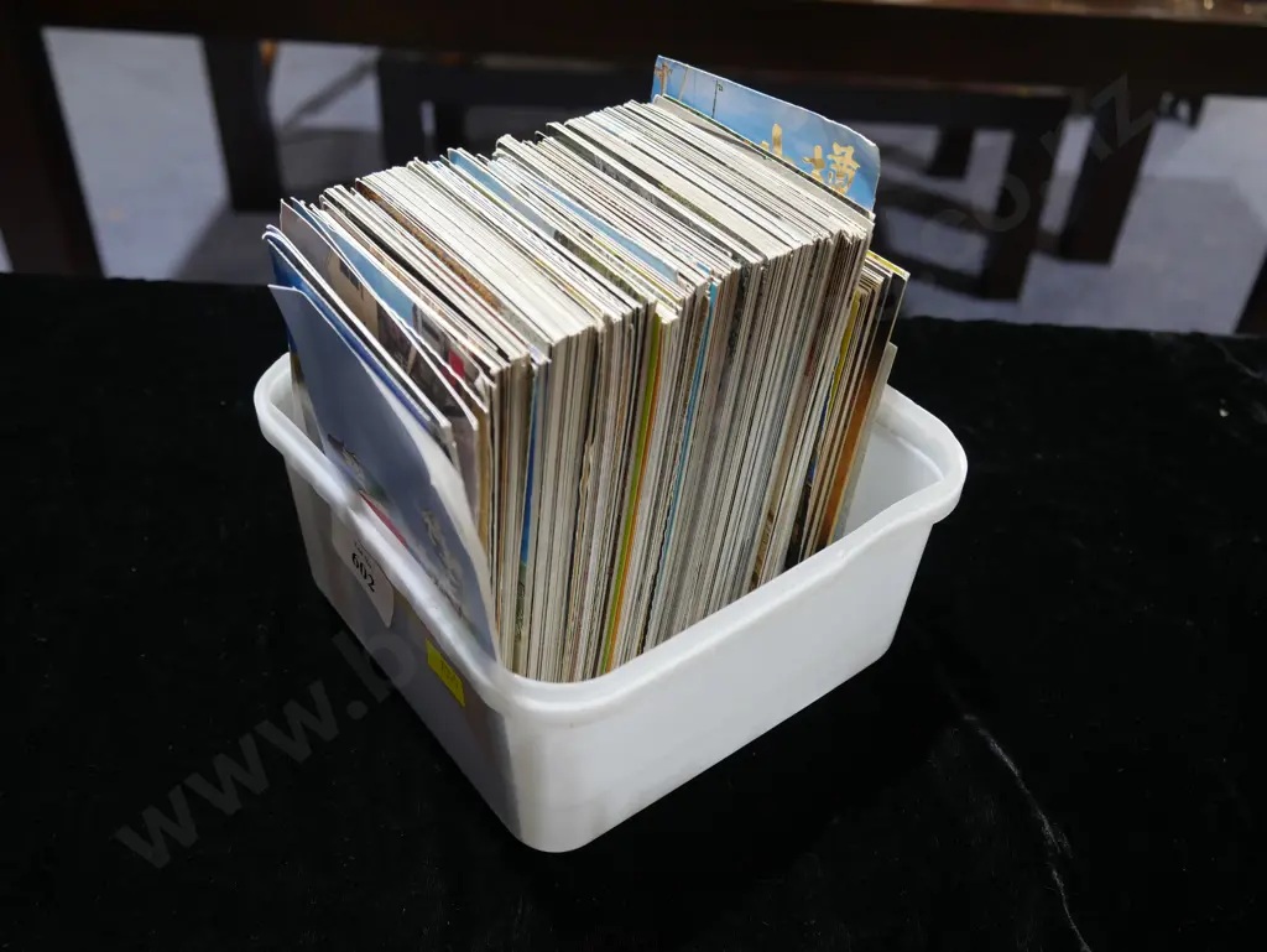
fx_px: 1245
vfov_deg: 41.8
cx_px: 634
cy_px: 476
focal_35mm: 34
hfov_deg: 53.9
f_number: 4
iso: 400
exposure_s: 1/60
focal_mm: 17
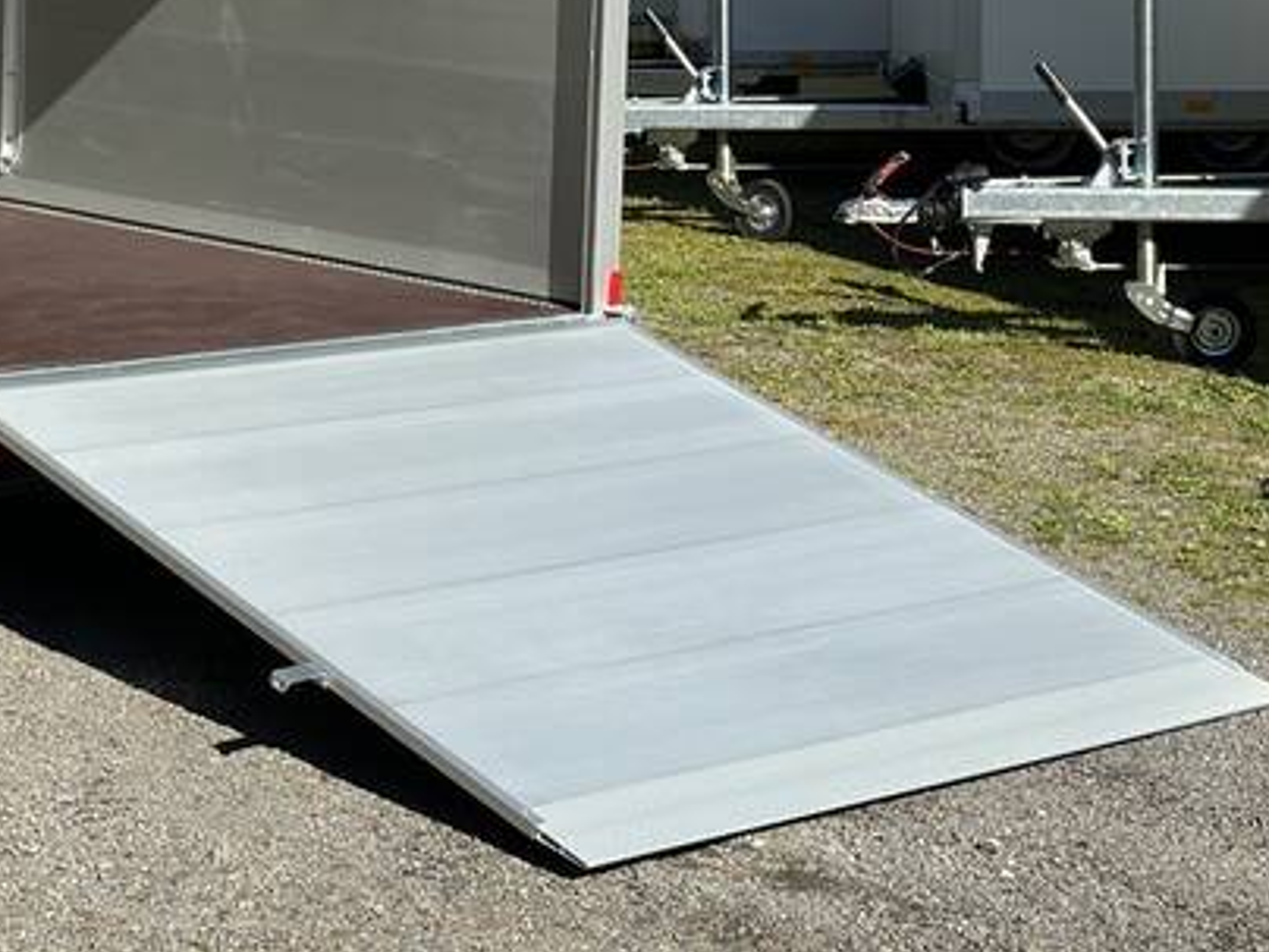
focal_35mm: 95
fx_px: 3483
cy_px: 13
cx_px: 176
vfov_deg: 15.3
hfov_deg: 20.3
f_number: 1.78
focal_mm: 6.86
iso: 100
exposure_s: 1/4367
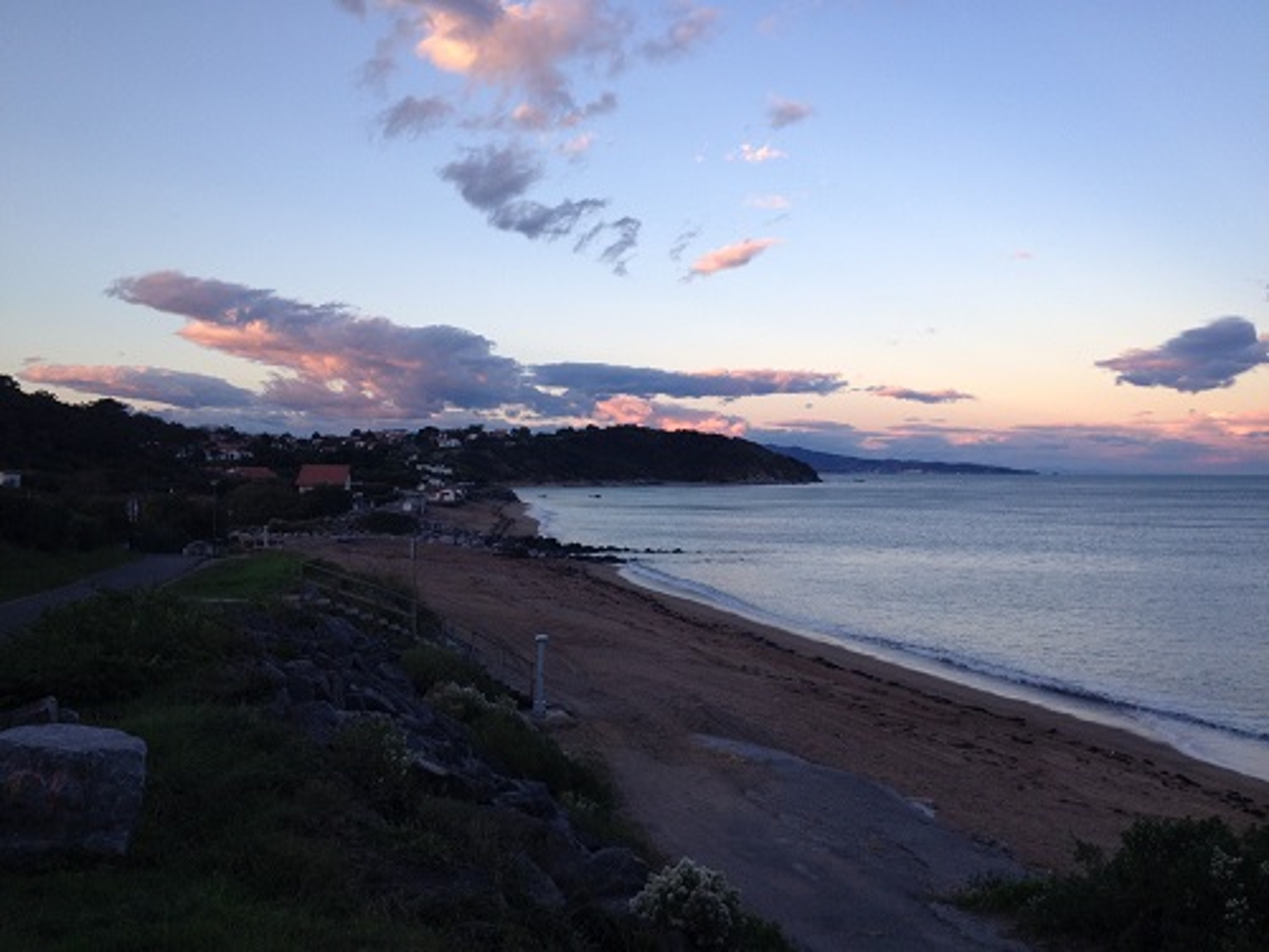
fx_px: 1283
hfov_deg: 52.6
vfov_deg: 40.7
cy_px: 476
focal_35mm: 35
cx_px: 634
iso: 50
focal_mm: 4.28
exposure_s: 1/168
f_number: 2.4
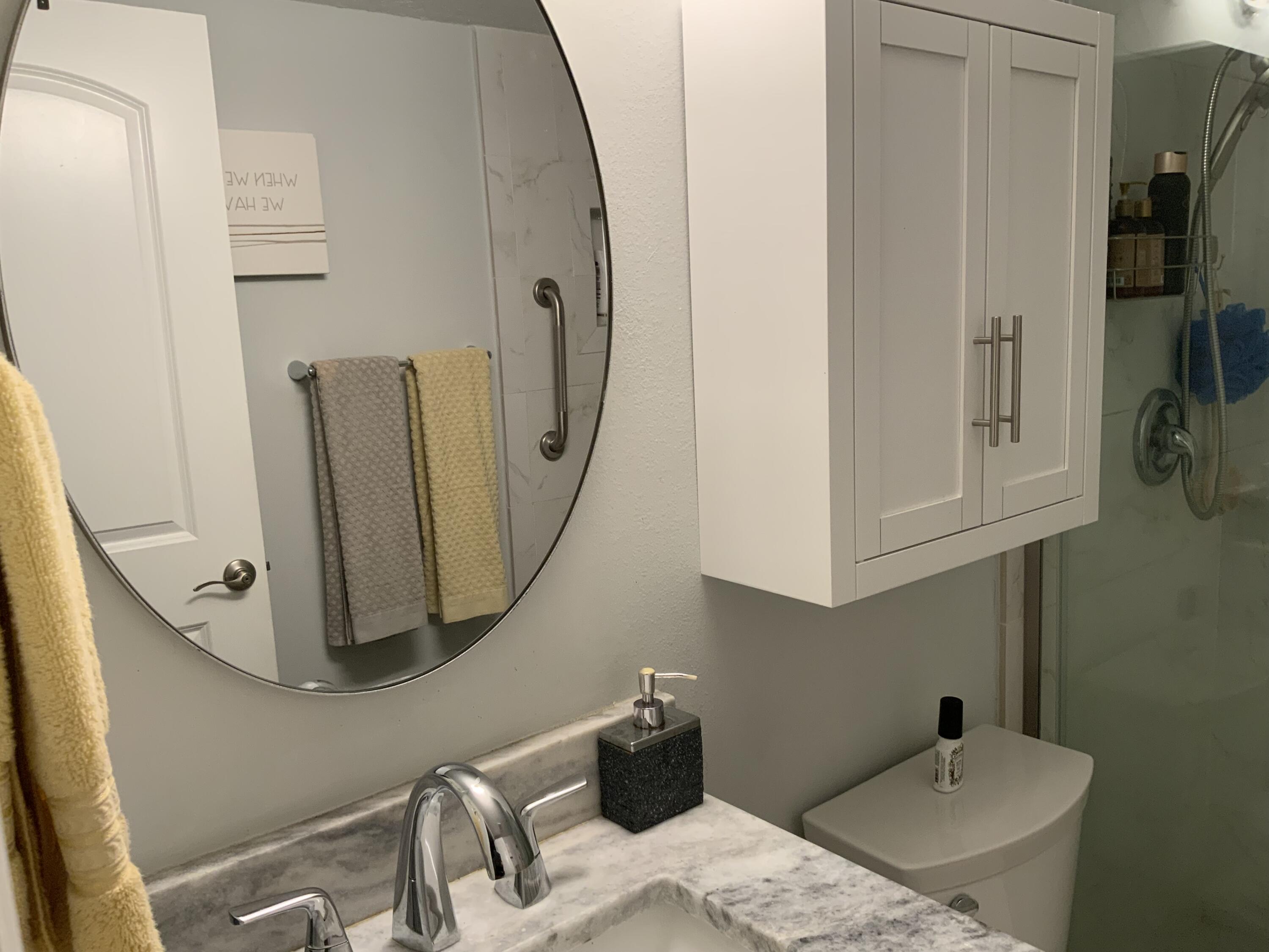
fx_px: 1063
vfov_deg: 48.2
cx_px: 634
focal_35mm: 29
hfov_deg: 61.7
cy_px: 476
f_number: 1.8
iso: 64
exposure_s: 1/60
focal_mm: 3
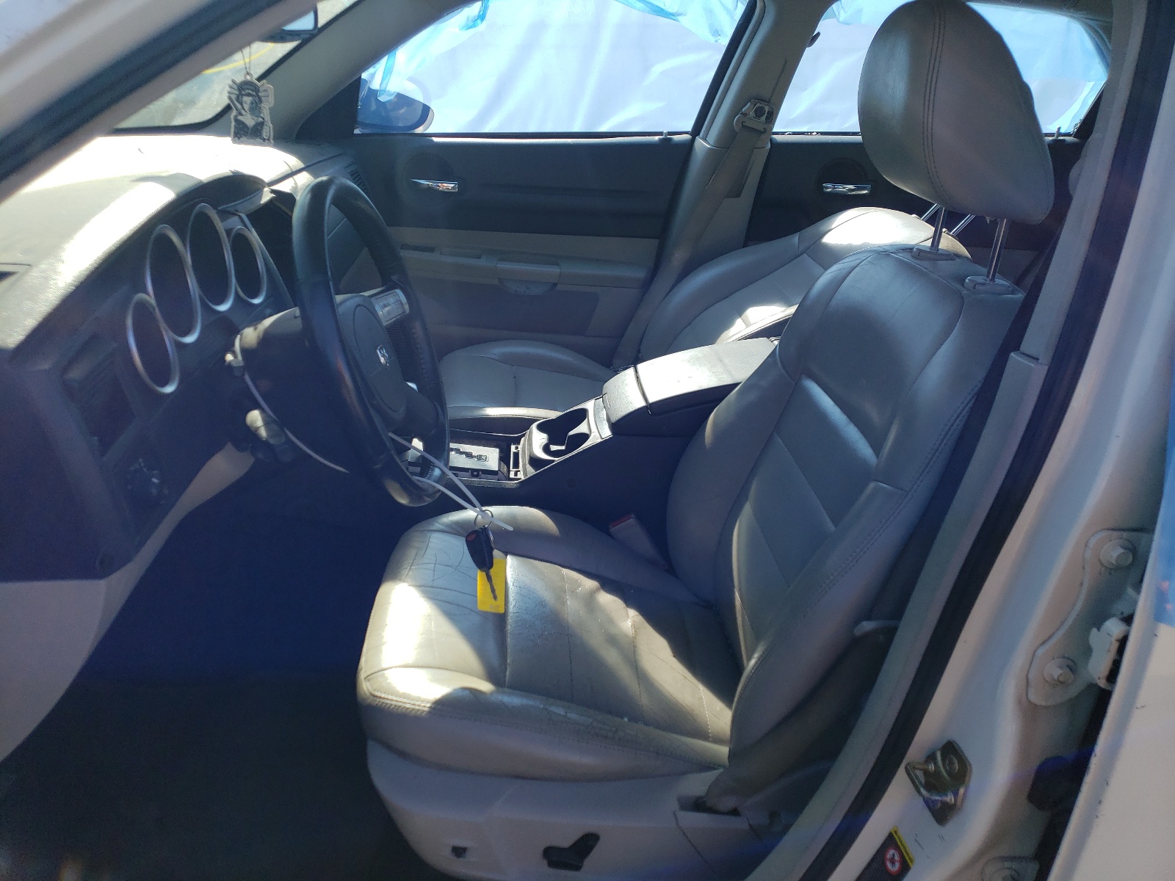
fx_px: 883
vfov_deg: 53.1
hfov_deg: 67.3
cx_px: 588
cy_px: 440
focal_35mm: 26
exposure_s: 1/1429
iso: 50
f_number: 1.5
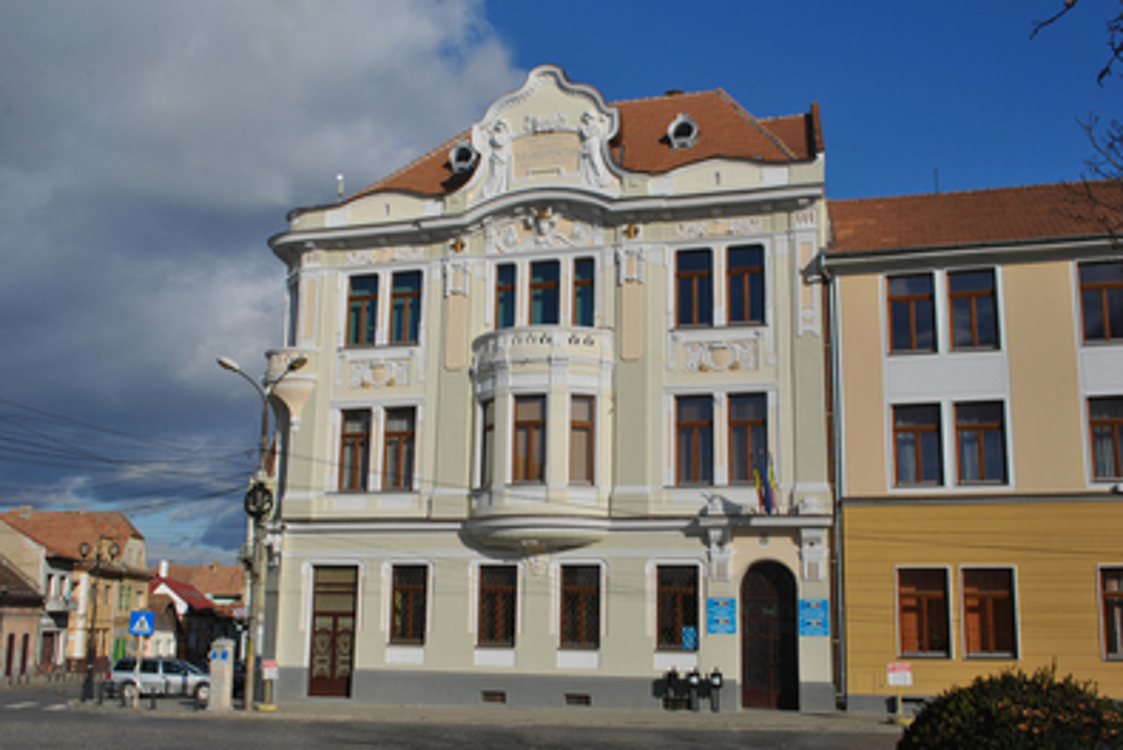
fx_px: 1124
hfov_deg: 53.1
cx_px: 562
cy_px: 375
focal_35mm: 36
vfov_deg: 36.9
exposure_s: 1/320
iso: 100
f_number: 9
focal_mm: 24
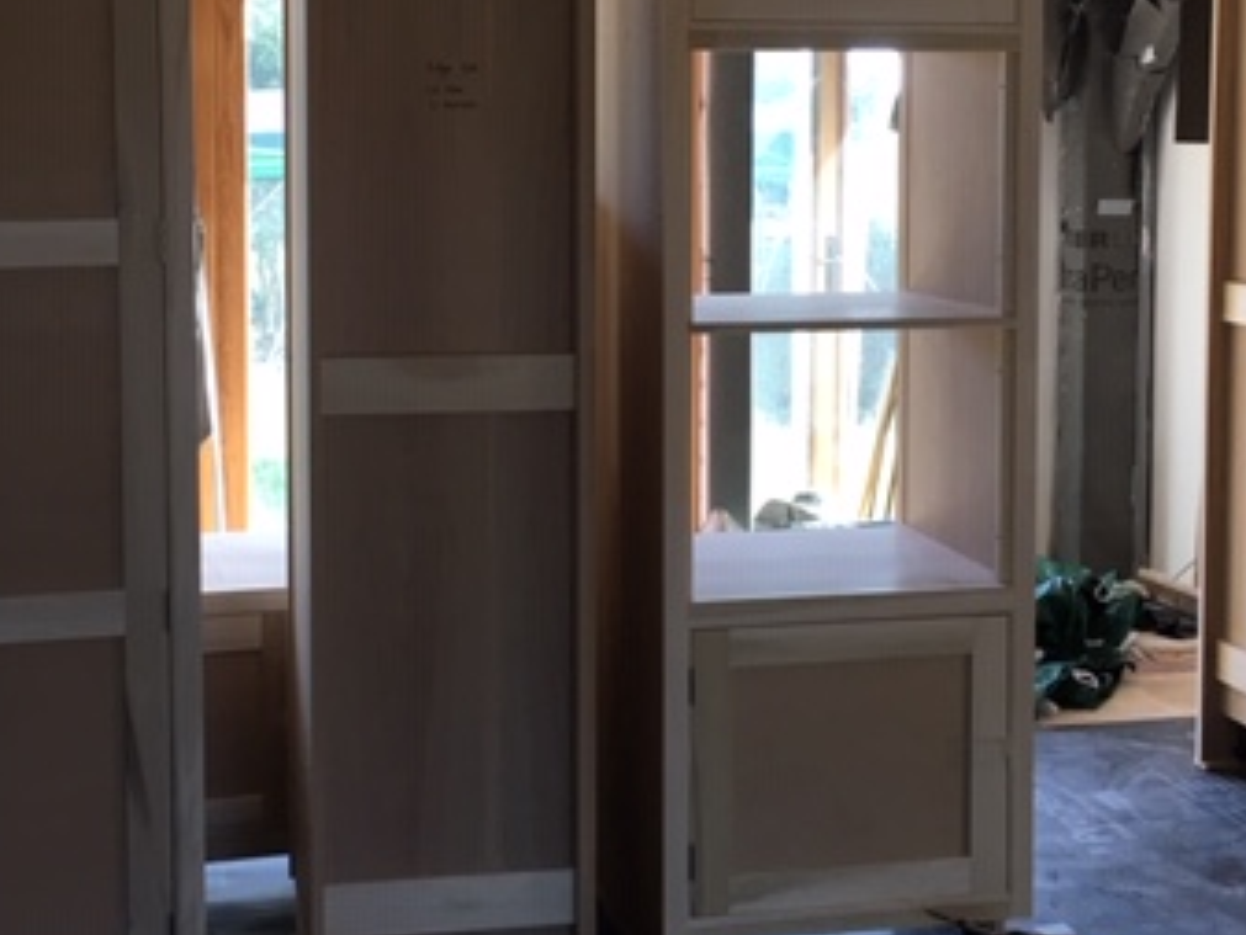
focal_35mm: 55
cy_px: 259
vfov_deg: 26.3
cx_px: 551
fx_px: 1980
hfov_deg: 34.9
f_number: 2.2
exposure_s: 1/33
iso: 25
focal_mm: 4.15
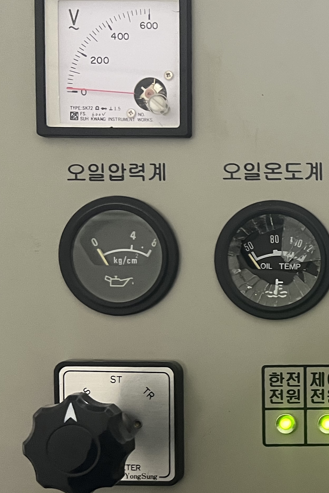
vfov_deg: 34.4
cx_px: 459
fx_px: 795
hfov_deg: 20.7
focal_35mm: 58
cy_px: 297
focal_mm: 5.7
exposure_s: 1/40
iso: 500
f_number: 1.5
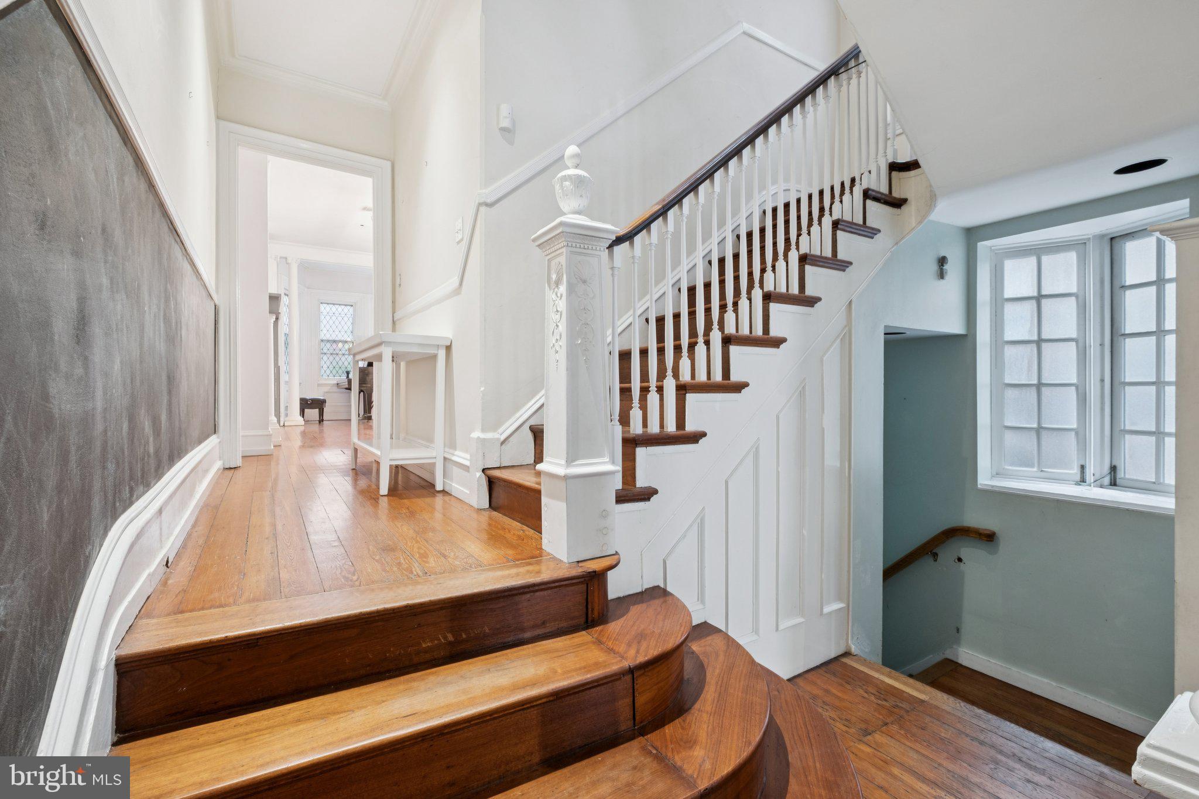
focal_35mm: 15
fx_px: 500
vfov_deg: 77.3
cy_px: 400
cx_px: 600
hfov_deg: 100.4
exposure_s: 1
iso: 250
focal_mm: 10
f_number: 8
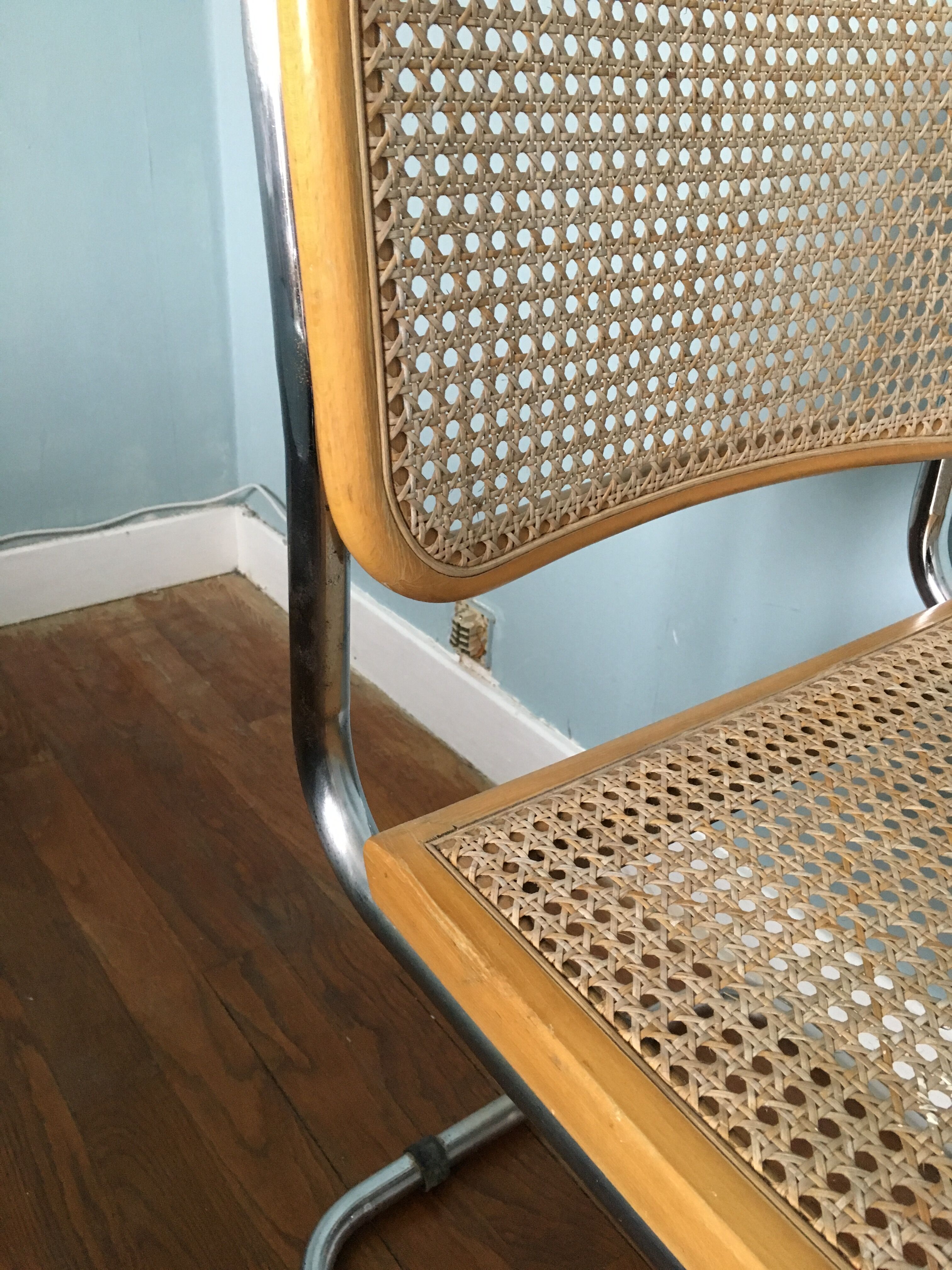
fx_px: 1063
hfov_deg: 48.2
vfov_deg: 61.7
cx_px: 476
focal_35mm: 29
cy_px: 635
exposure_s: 1/33
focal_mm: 4.15
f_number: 2.2
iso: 250
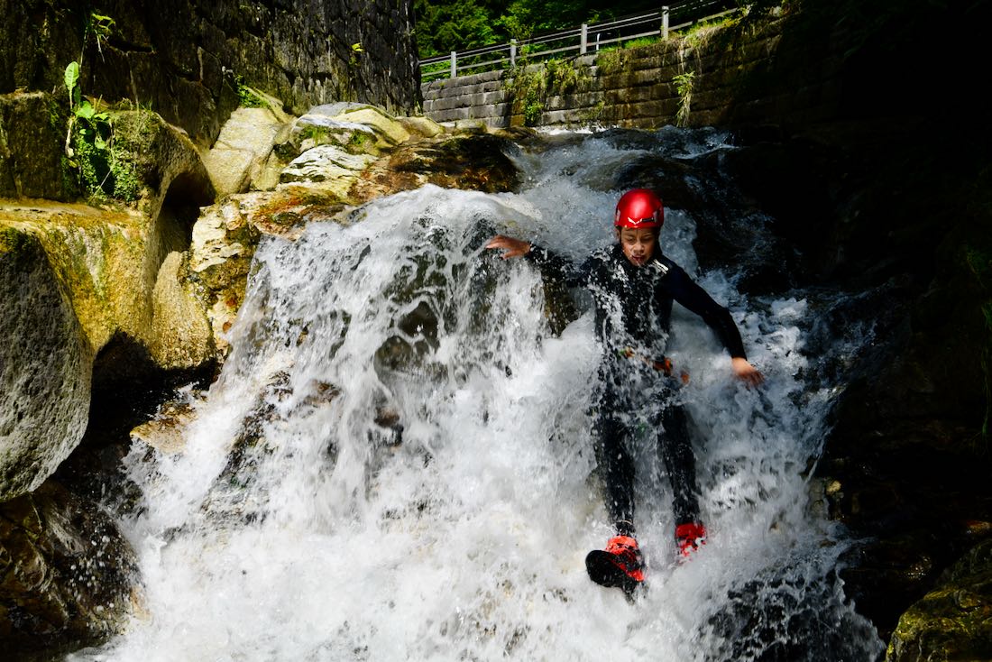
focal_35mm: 36
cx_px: 496
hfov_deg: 53.1
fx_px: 992
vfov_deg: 36.9
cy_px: 331
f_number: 8
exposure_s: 1/250
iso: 110
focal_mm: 24
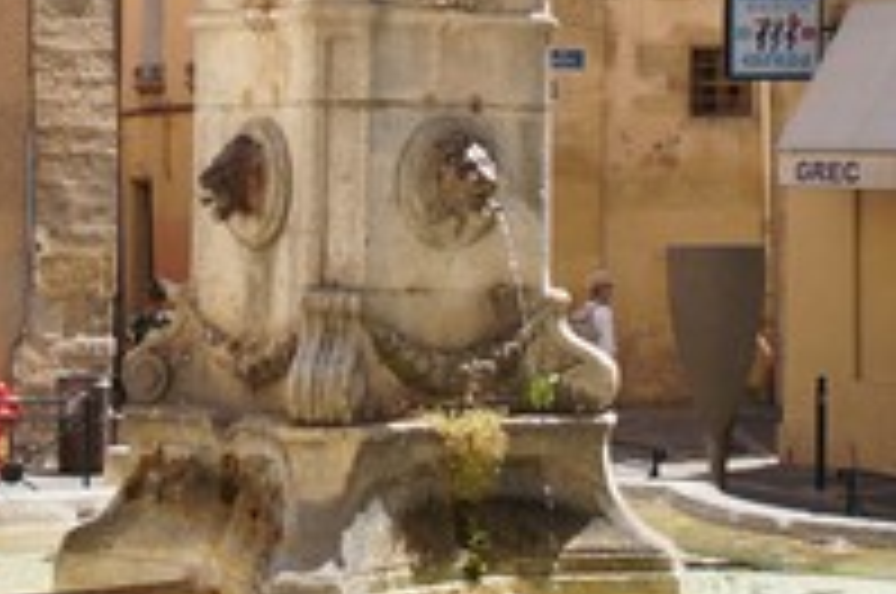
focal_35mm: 104
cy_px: 47
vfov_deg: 13.0
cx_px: 396
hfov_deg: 19.7
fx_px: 2584
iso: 100
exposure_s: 1/200
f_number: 6.3
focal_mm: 30
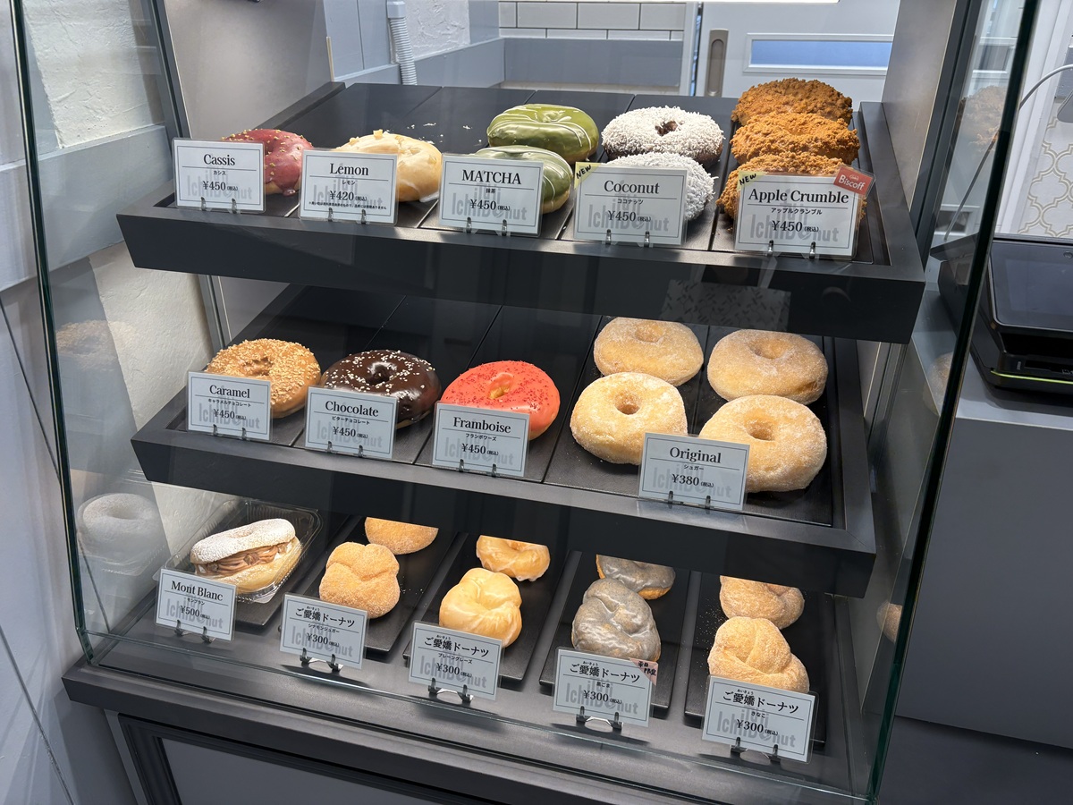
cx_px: 536
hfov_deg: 67.3
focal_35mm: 26
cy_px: 402
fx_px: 806
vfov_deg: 53.1
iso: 40
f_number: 1.6
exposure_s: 1/100
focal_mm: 5.96
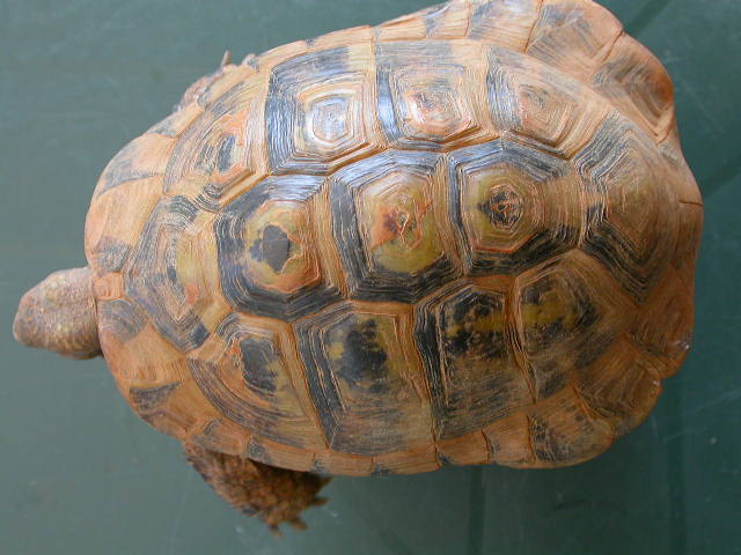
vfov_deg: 26.1
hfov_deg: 34.3
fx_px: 1199
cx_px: 370
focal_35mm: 56
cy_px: 278
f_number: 4.3
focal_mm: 11.6
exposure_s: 1/60.9
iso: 100
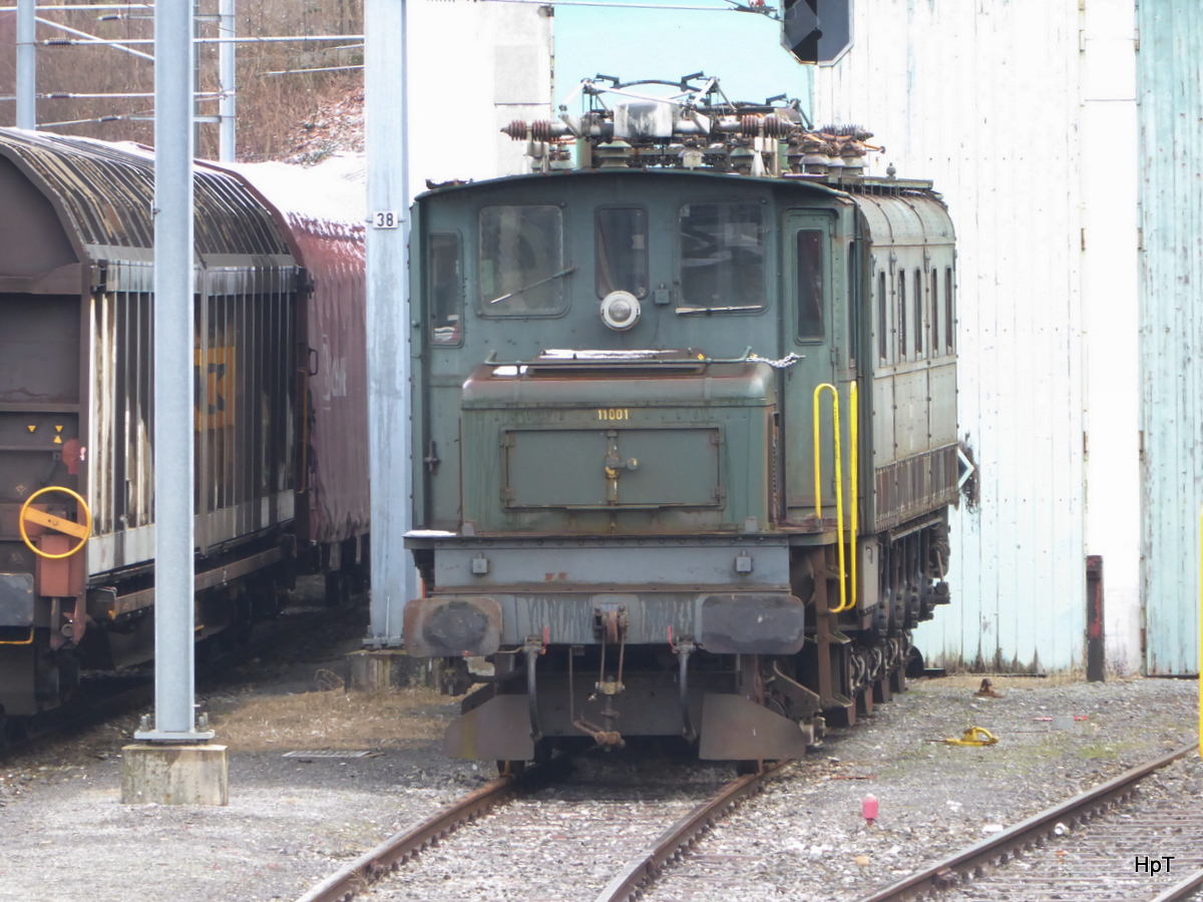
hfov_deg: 4.8
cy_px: 451
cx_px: 602
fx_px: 14388
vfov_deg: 3.6
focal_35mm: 414
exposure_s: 1/80
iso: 400
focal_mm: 66.8
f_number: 6
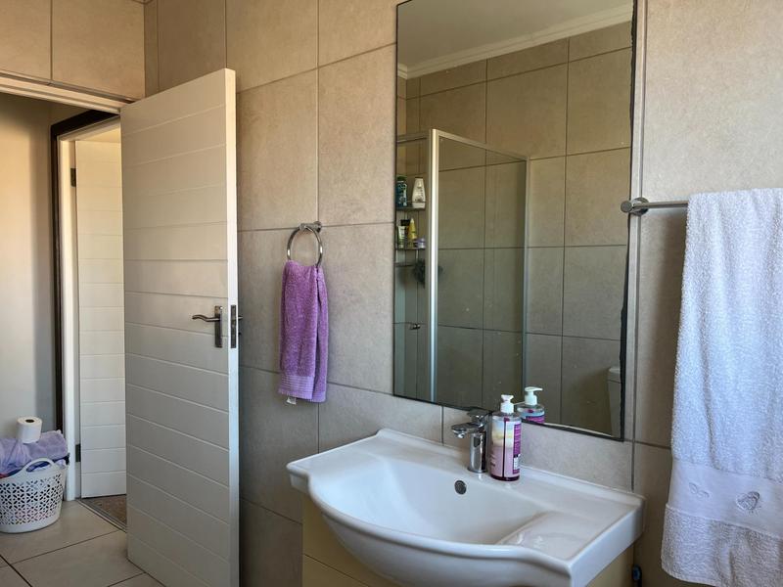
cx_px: 392
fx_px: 588
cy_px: 294
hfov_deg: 67.3
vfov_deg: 53.1
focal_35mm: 26
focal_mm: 5.1
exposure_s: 1/122
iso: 64
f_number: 1.6
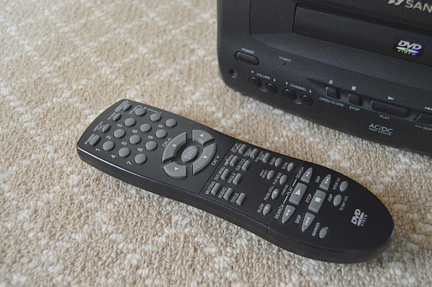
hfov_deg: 46.4
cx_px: 216
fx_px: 504
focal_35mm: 42
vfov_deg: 31.8
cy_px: 144
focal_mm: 28
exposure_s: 1/60
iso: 2200
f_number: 4
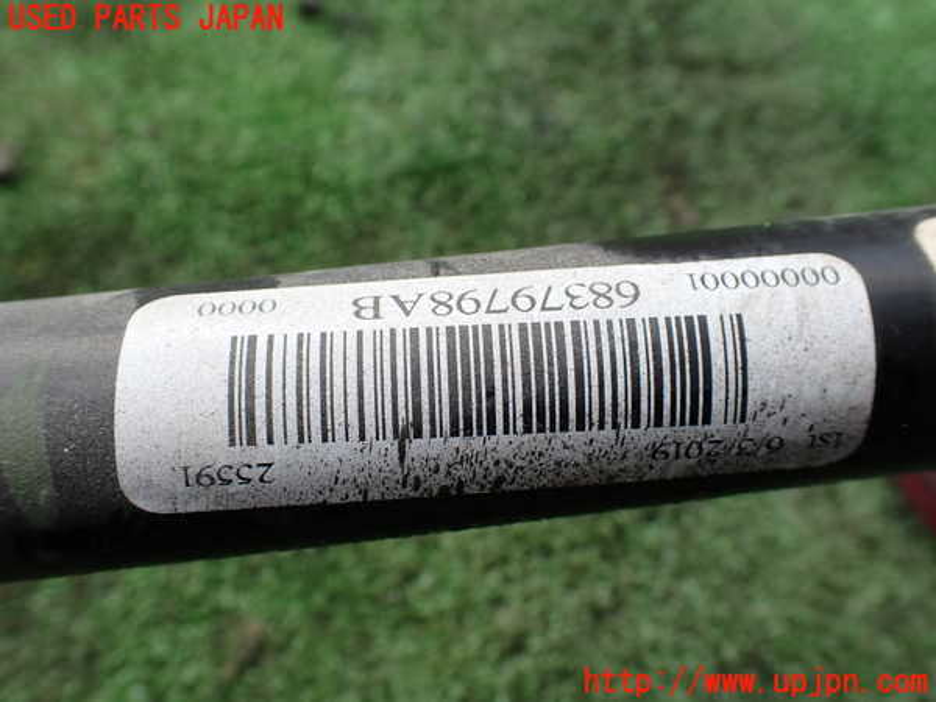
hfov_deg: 60.0
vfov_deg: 46.8
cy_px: 351
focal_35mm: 30
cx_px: 468
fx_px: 811
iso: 100
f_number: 3.2
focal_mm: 5.4
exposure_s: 1/160
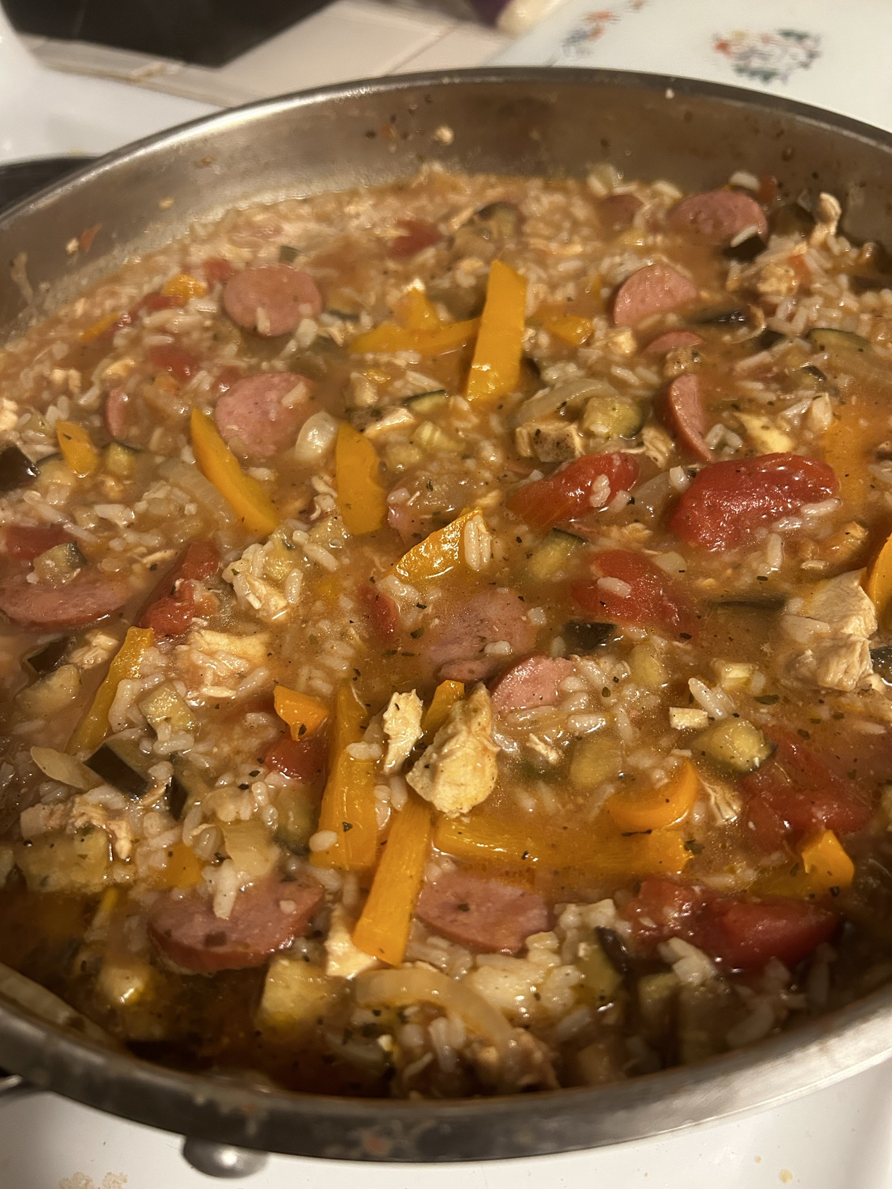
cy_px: 594
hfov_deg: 53.1
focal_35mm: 26
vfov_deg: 67.3
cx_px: 446
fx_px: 893
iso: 400
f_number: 1.5
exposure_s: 1/40
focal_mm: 5.7
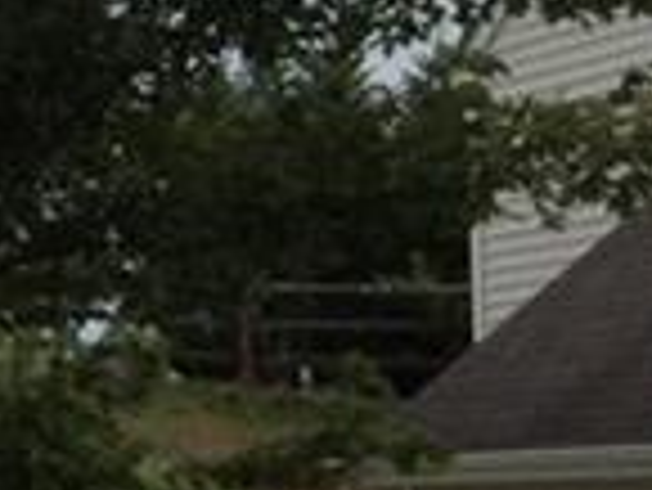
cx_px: -1228
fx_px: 4373
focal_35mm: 232
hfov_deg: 7.6
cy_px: 225
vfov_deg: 6.4
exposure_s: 1/1054
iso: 25
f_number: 2.4
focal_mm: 3.3
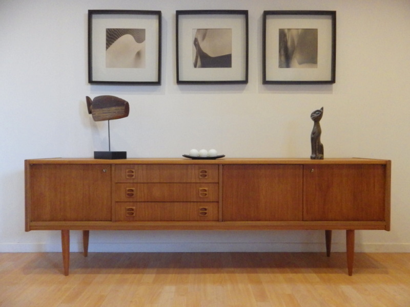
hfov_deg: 76.4
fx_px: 261
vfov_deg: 61.1
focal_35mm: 22
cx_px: 205
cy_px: 154
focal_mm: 4
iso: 800
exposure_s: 1/20
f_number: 3.1
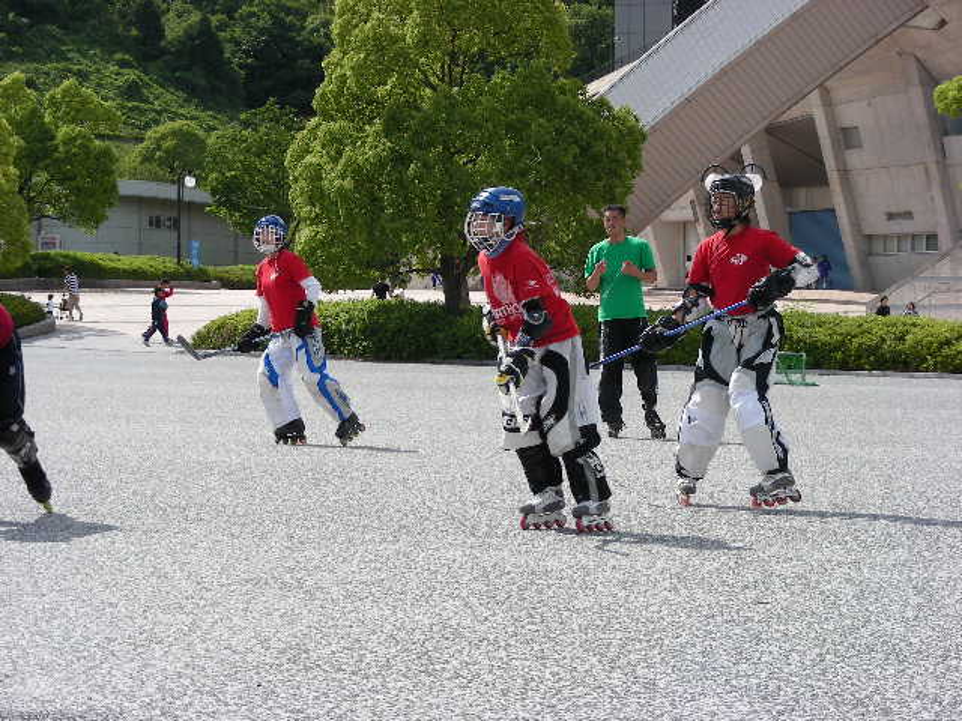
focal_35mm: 99
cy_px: 360
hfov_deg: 19.8
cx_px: 481
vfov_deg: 14.9
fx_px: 2751
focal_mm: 16.5
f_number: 4
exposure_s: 1/460
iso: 50
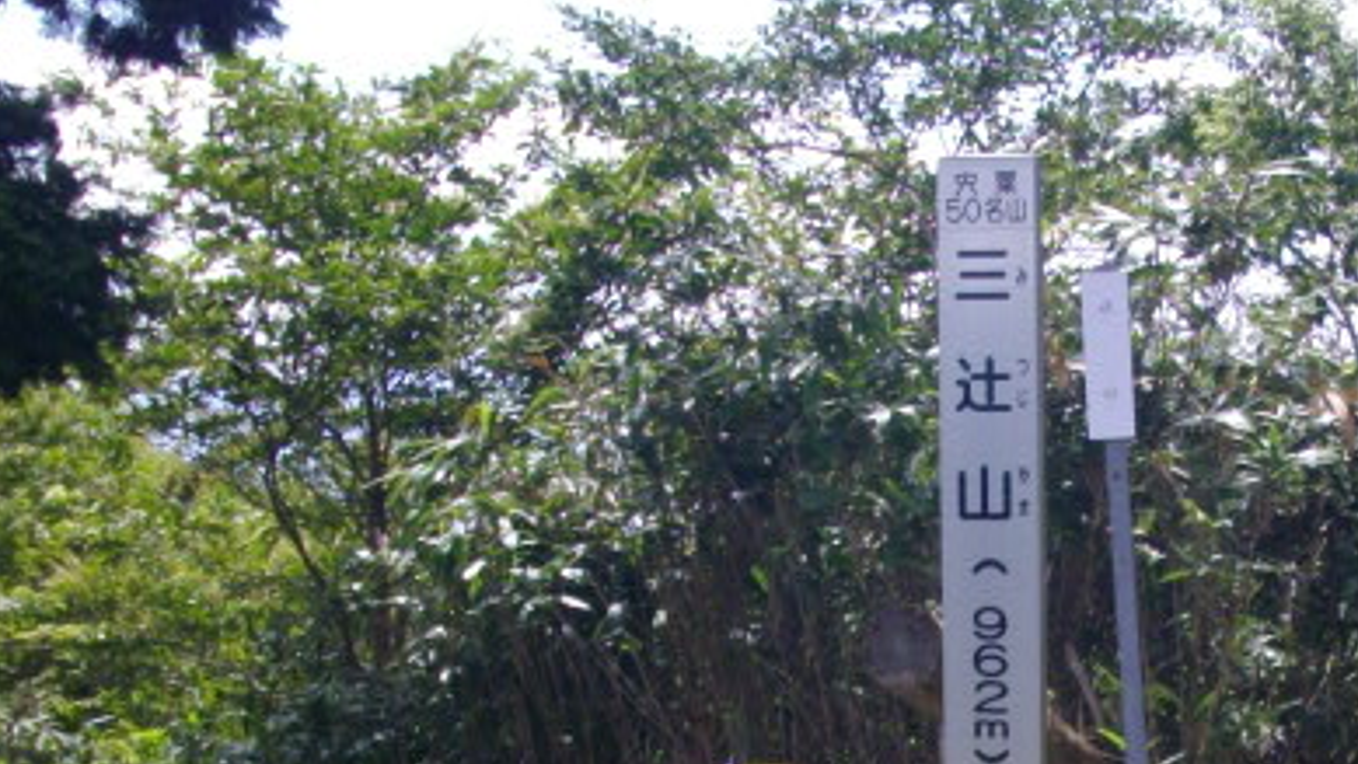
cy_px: 917
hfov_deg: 20.1
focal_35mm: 106
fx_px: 3818
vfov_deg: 11.2
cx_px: 880
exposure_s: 1/250
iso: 100
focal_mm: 6.2
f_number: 5.6
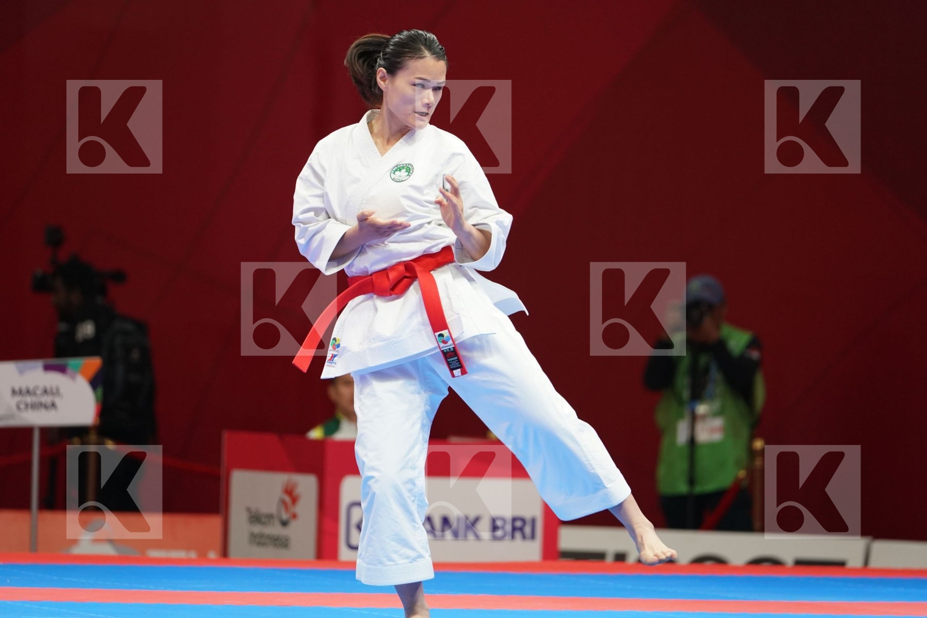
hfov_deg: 7.4
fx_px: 7209
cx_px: 464
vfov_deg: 4.9
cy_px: 309
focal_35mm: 280
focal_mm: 280
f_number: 4
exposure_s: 1/500
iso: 2000
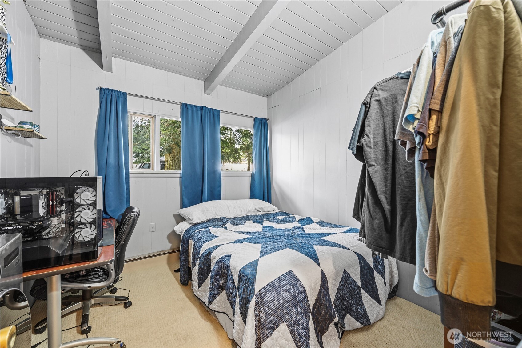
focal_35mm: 14
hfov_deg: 104.3
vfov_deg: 81.2
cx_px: 261
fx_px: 203
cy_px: 174
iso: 200
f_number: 8
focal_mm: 14
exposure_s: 2
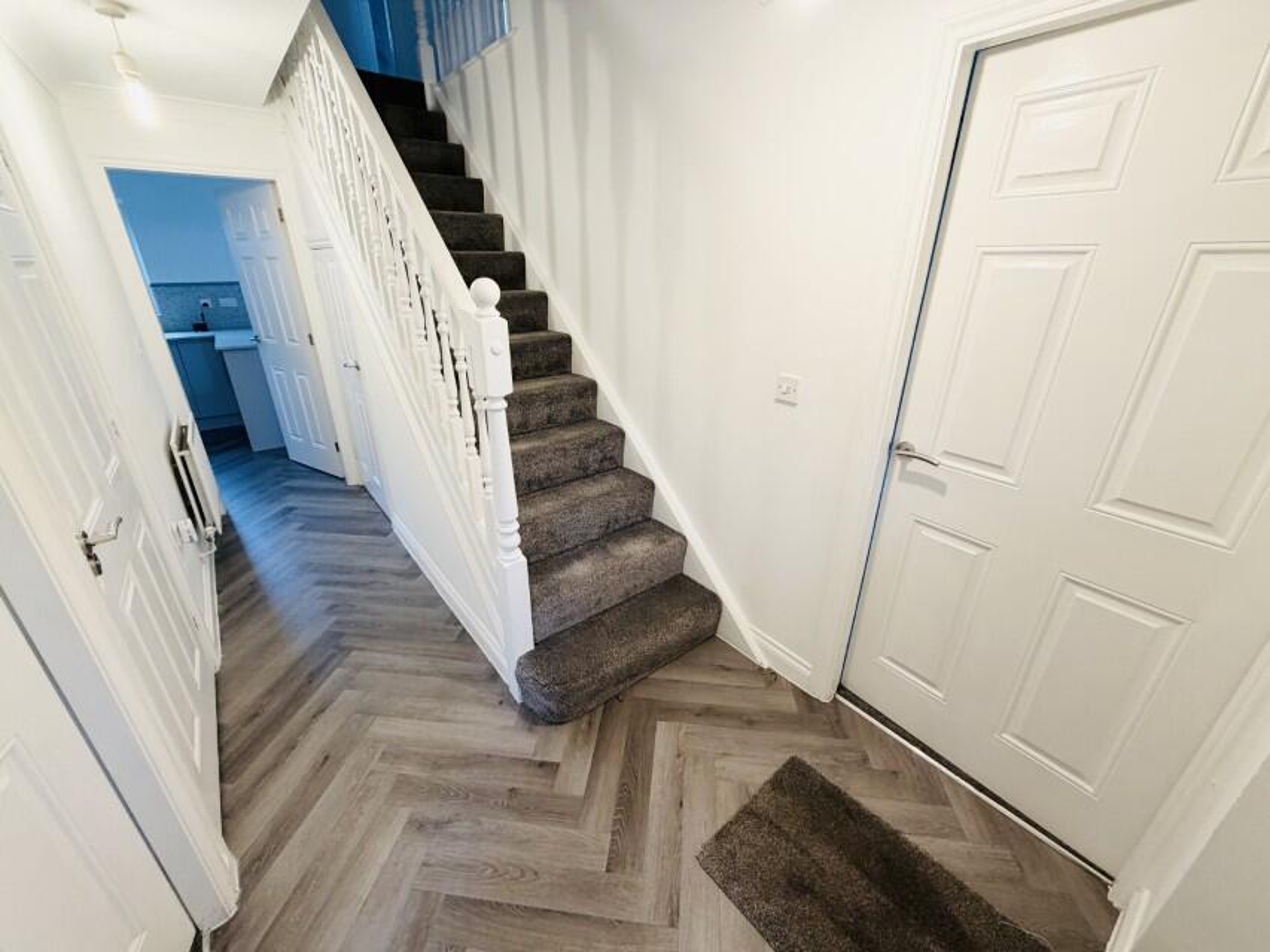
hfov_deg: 102.1
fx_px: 514
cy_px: 476
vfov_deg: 85.7
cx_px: 635
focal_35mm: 14
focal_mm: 2.22
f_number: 2.2
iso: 200
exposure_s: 1/50
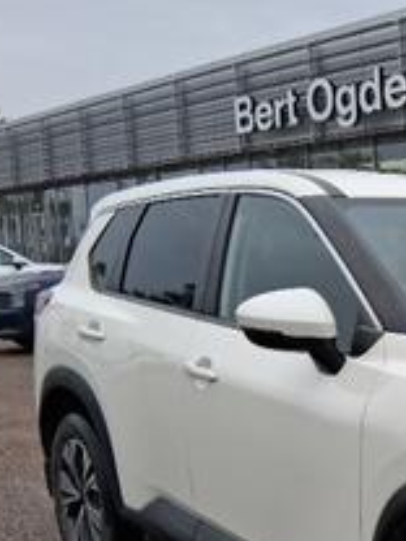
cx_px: 617
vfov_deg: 29.9
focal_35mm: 63
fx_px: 985
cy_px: 440
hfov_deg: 20.0
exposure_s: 1/158
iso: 25
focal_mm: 3.98
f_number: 1.8
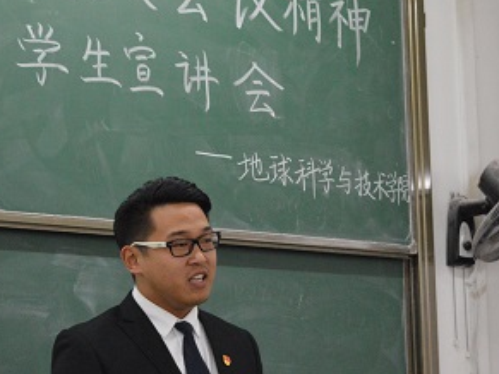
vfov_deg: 13.0
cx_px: 216
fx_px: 1628
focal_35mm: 113
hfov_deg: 17.4
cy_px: 307
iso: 3200
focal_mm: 38
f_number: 4.8
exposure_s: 1/160
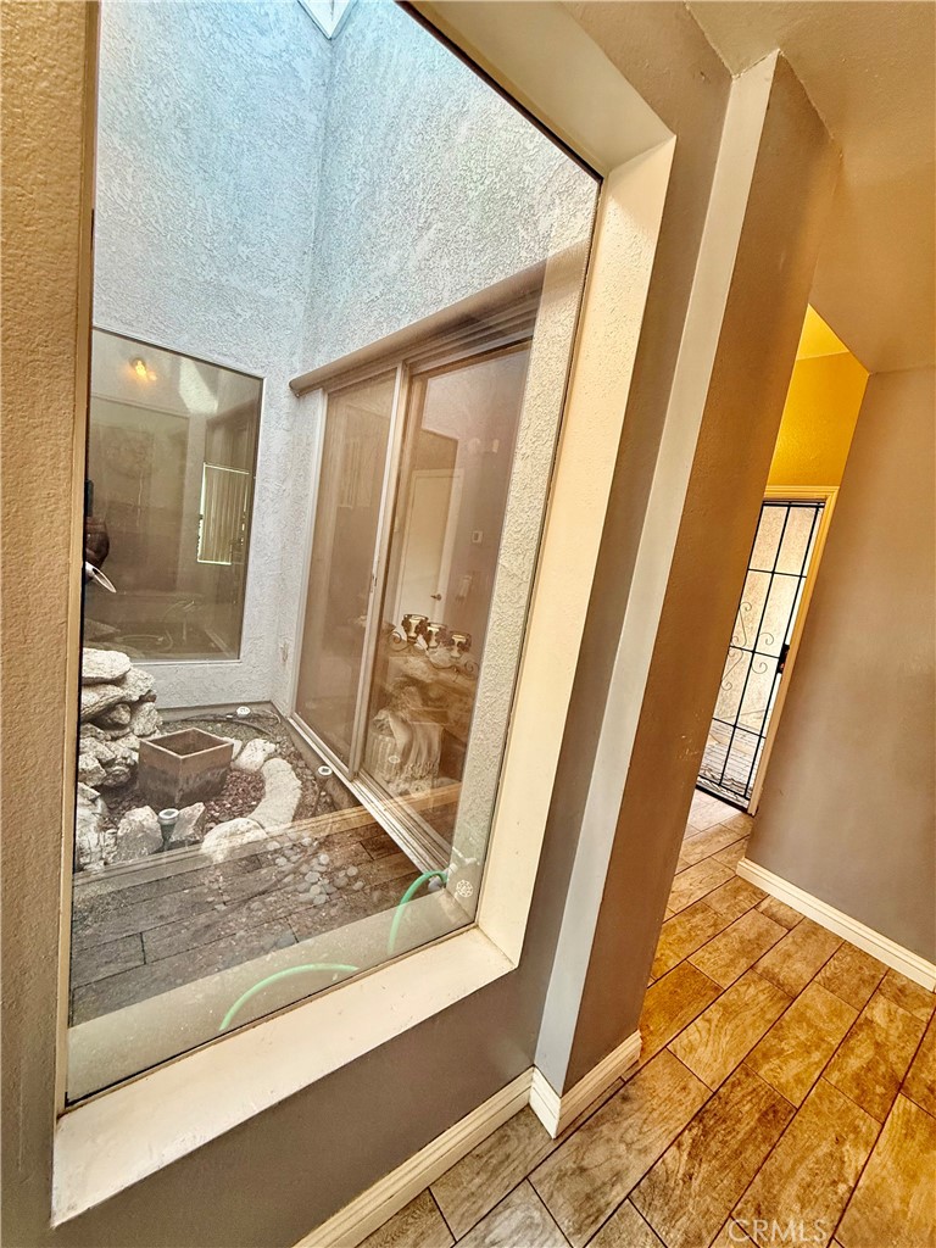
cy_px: 624
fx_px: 505
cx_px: 468
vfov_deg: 102.1
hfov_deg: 85.7
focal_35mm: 14
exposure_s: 1/60
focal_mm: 2.22
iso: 200
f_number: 2.2
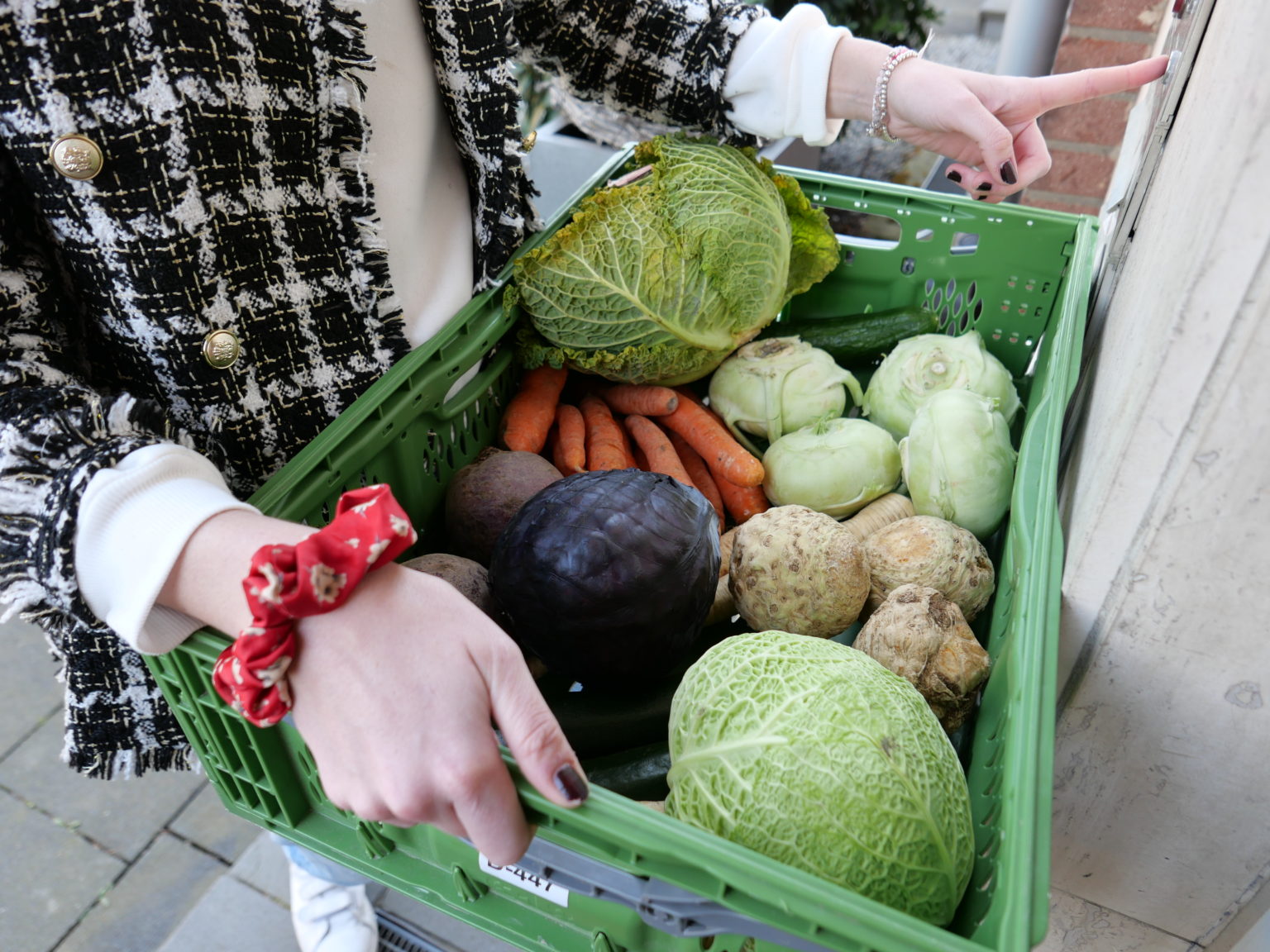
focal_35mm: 24
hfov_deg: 71.6
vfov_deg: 56.8
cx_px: 635
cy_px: 476
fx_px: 881
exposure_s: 1/125
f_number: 2.5
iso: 200
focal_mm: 10.9
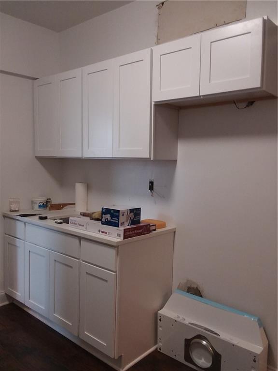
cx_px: 139
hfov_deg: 48.2
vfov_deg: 61.7
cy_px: 186
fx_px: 311
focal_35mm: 29
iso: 64
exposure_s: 1/30
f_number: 1.9
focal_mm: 2.47
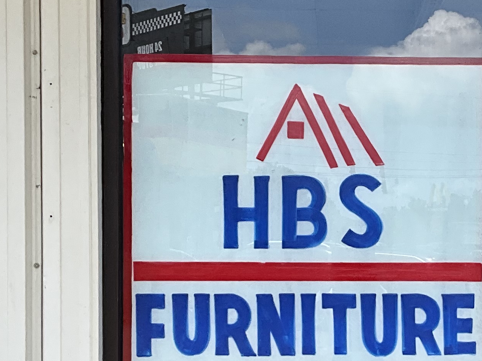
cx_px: 426
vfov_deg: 15.8
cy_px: 252
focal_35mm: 93
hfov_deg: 20.7
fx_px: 1295
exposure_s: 1/606
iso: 25
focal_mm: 3
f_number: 1.8
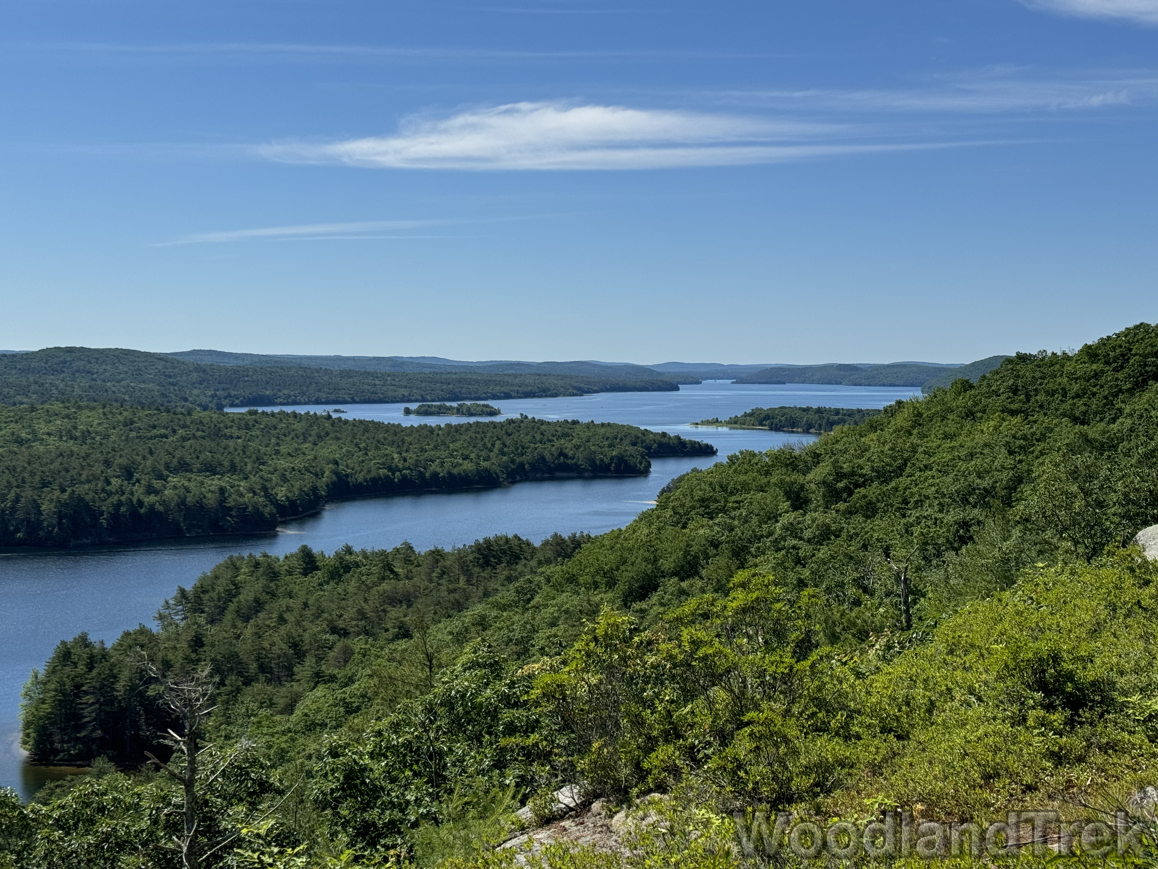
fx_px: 1606
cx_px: 579
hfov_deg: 39.7
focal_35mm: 48
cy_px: 434
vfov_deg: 30.3
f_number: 1.78
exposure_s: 1/5848
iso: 64
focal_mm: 6.76
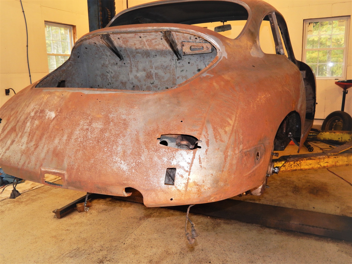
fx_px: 315
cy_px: 132
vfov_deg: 45.4
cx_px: 176
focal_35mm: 31
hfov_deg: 58.4
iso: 200
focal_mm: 5.6
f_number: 3.2
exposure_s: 1/30
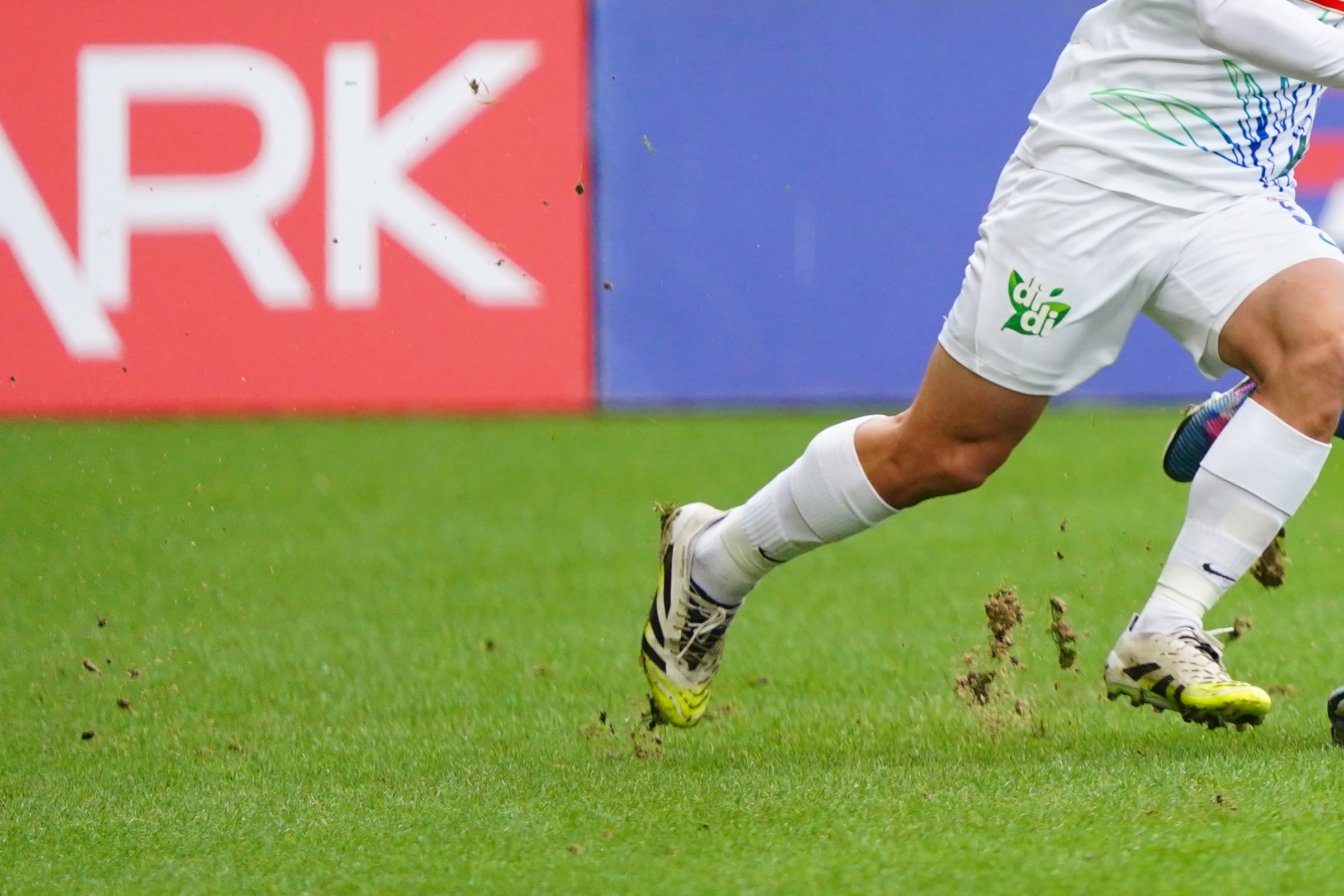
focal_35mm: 1497
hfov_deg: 1.4
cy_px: -24
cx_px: 1568
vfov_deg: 0.9
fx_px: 55880
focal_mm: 600
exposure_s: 1/2000
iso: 2500
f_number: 6.3
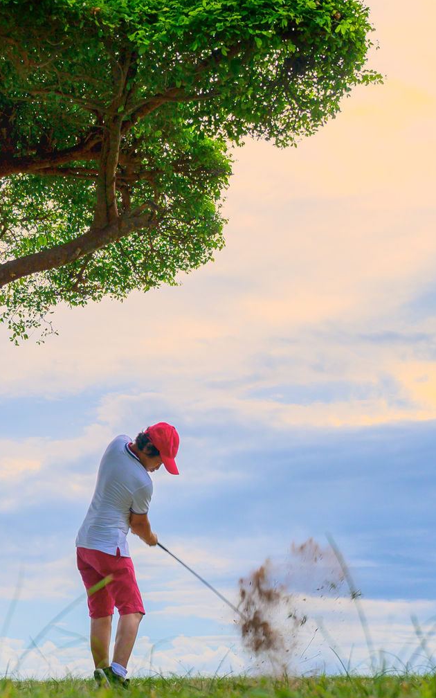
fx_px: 1279
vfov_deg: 30.5
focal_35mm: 67
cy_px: 395
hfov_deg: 19.1
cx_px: 79
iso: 320
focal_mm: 26.5
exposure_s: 1/250
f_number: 3.5
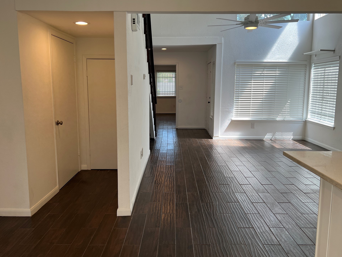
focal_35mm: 28
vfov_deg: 49.7
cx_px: 172
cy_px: 122
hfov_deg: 63.5
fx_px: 277
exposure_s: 1/218
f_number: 1.5
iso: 40
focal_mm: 5.7
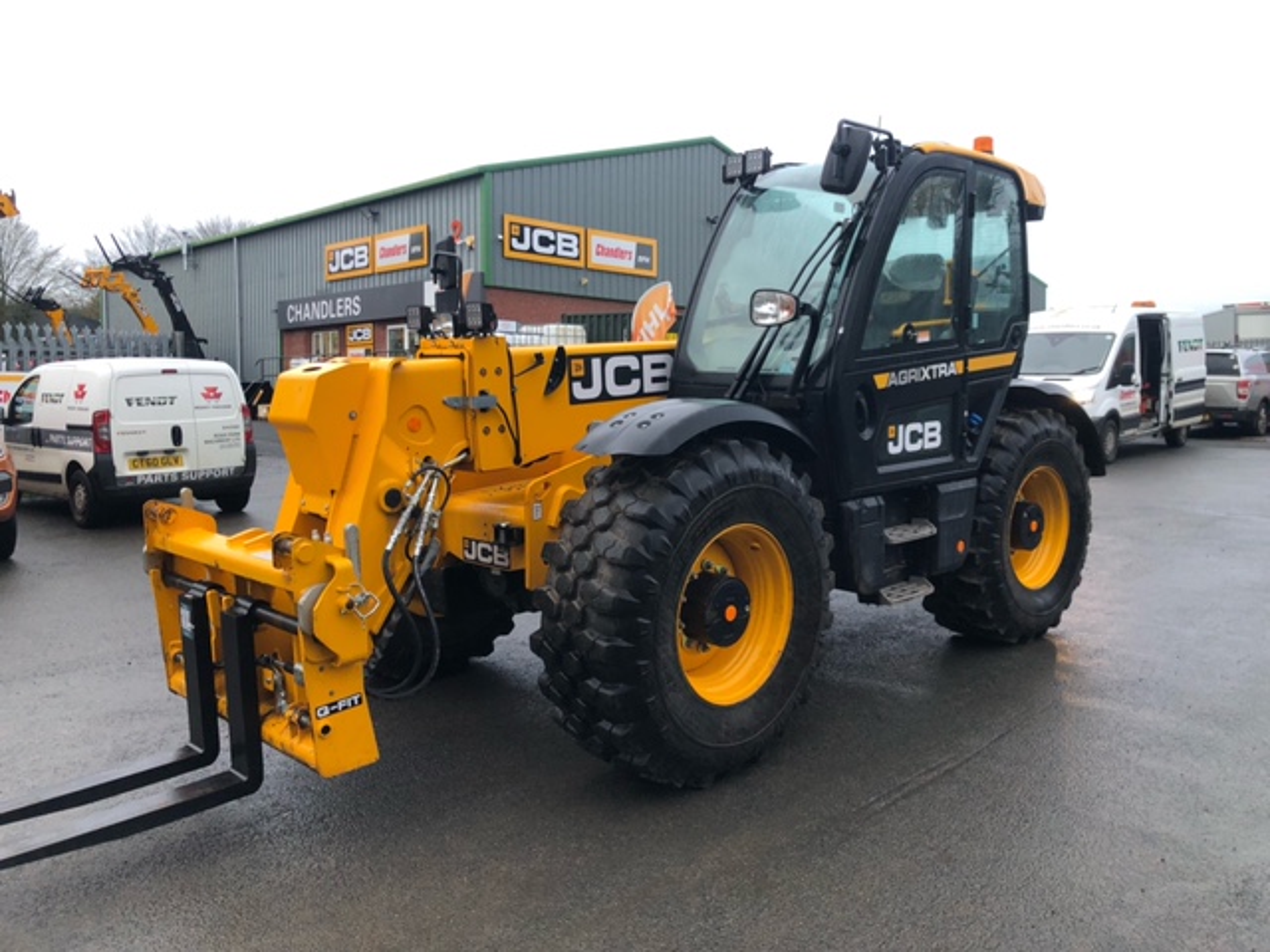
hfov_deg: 63.4
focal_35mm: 28
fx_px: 1027
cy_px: 476
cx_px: 635
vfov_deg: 49.7
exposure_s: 1/120
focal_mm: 4
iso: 64
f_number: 1.8
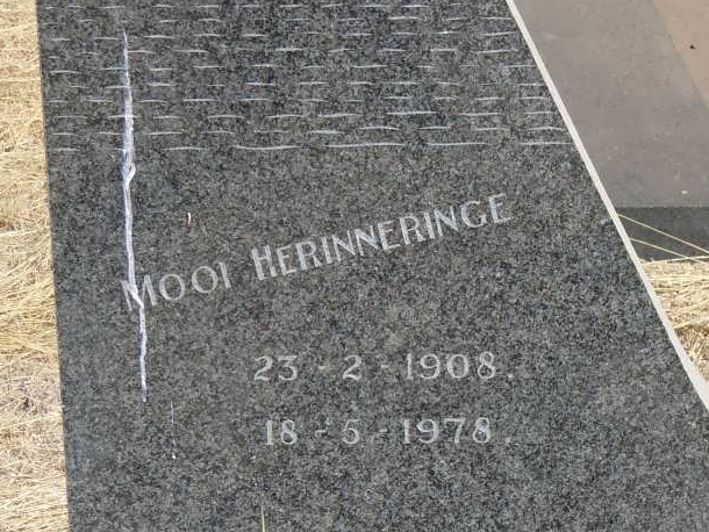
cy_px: 331
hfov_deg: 17.0
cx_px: 394
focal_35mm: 116
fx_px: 2377
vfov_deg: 12.8
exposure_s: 1/320
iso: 200
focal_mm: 10.6
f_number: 8
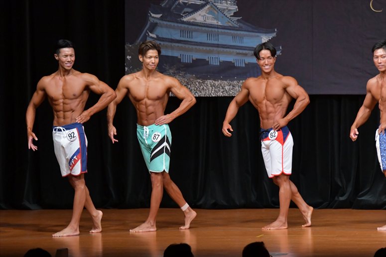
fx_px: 2733
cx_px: 193
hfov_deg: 8.1
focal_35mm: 255
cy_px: 128
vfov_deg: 5.4
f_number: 5.6
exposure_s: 1/400
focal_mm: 170
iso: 5000
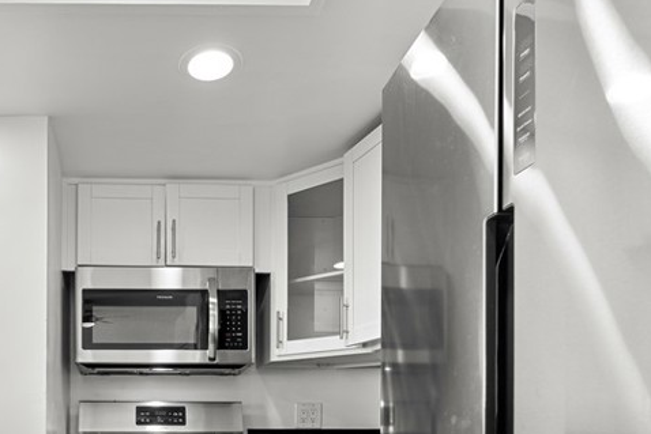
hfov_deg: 57.5
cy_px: 406
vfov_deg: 39.8
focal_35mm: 30
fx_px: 543
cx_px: 135
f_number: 6.3
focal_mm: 14
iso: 320
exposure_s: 1/8
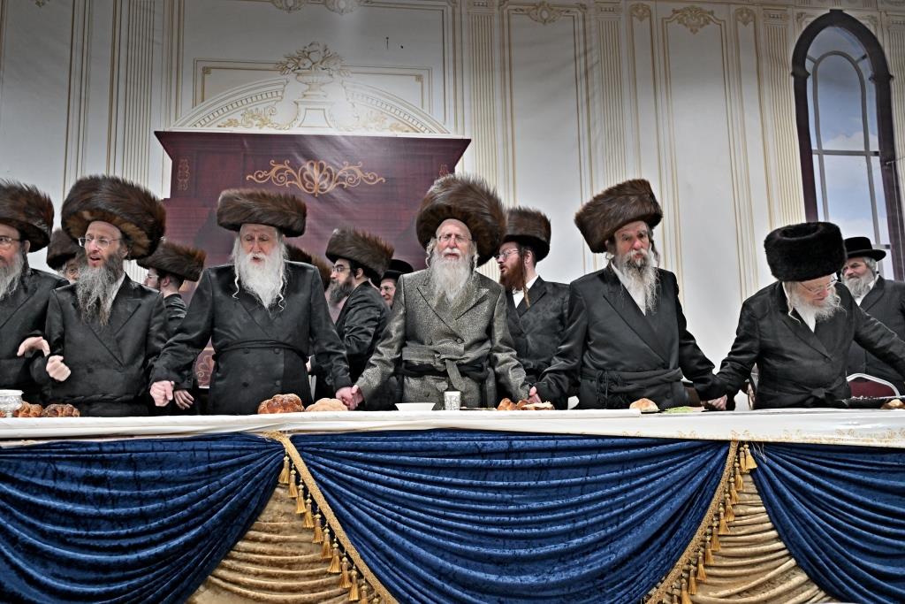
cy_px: 302
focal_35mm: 30
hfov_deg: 61.1
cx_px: 452
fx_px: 767
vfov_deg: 43.0
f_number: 4
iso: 1000
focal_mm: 30.5
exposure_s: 1/160
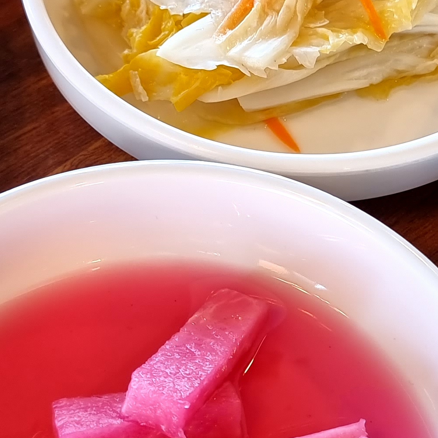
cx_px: 308
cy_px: 142
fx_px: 1217
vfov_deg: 20.3
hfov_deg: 20.3
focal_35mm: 85
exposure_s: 1/60
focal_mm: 6.7
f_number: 1.8
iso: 50
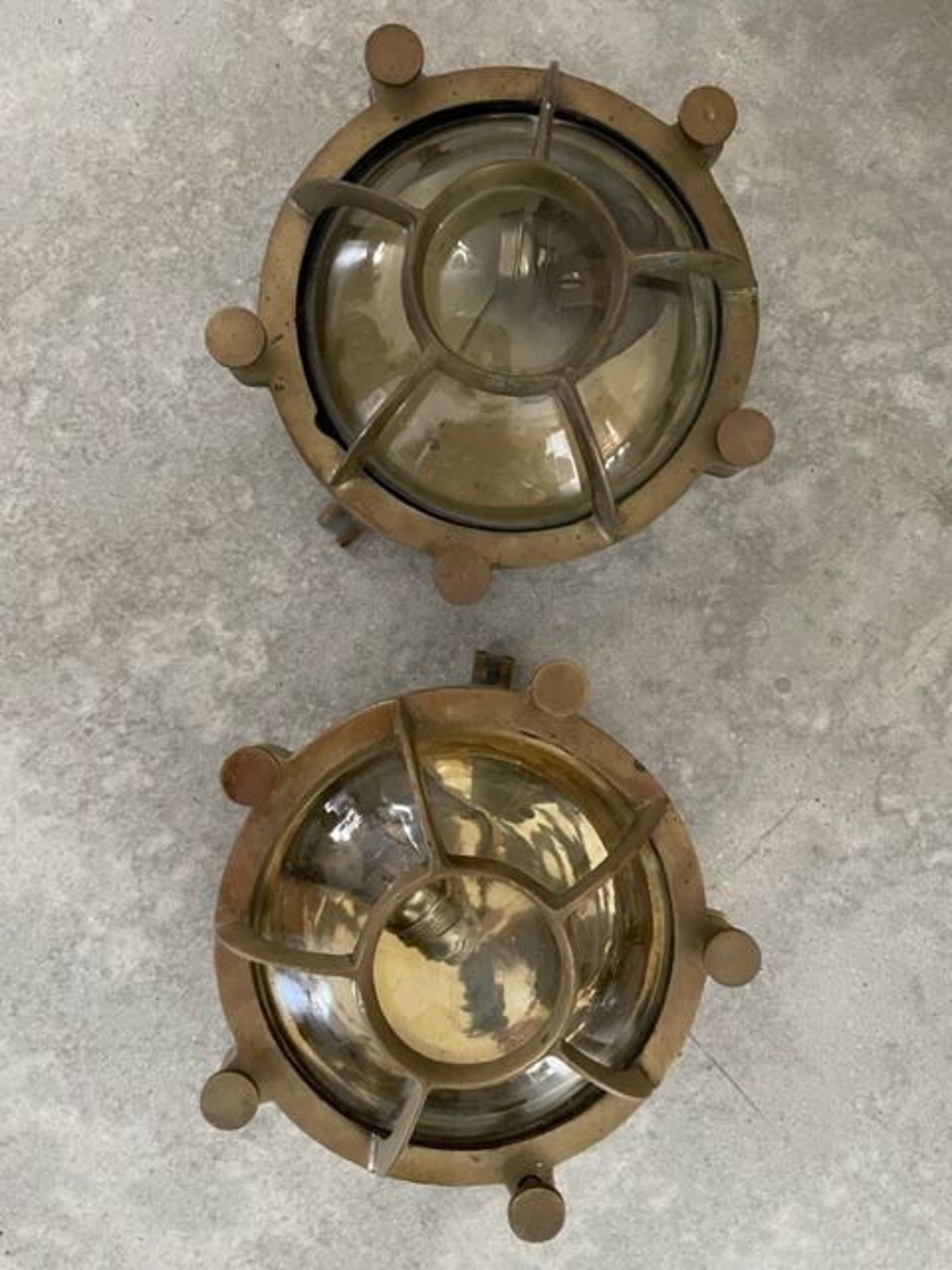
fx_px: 953
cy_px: 635
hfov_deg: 53.1
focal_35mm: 26
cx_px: 476
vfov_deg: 67.3
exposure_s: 1/31
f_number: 1.6
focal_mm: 4.2
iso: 640
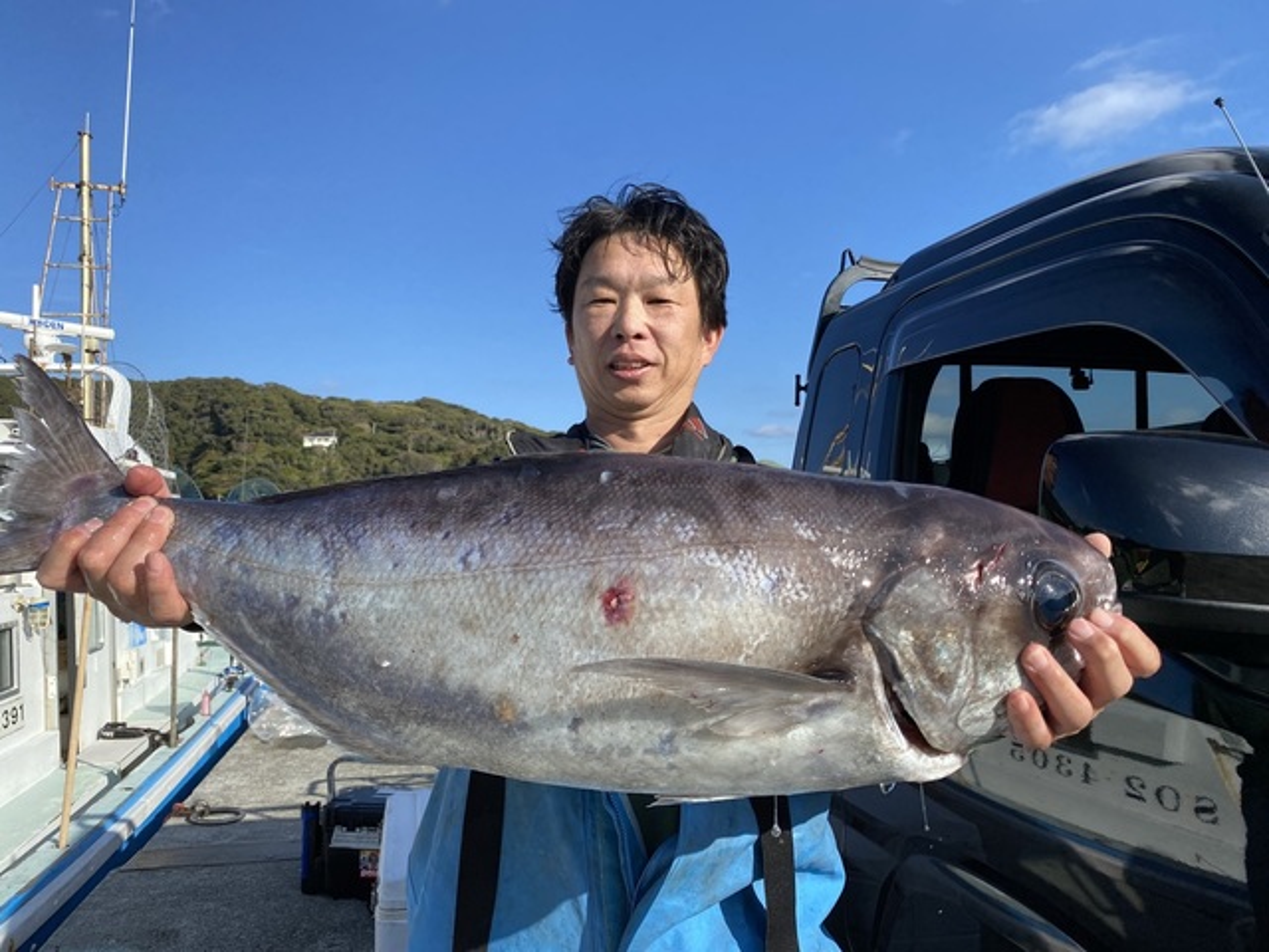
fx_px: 953
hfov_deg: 67.3
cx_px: 634
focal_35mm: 26
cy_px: 476
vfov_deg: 53.1
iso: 32
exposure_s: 1/2755
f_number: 1.8
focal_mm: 4.25
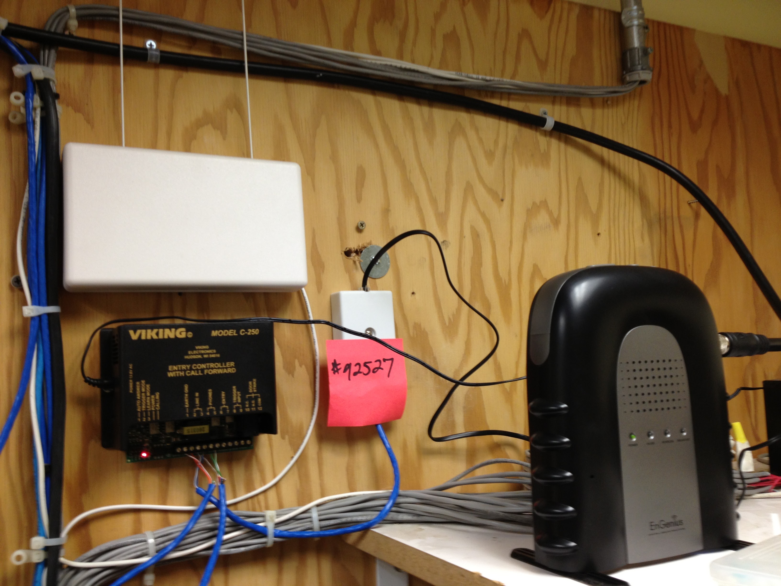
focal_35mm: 35
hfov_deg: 52.6
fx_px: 790
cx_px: 390
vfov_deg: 40.7
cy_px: 293
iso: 50
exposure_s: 1/24
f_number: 2.4
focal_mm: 4.28
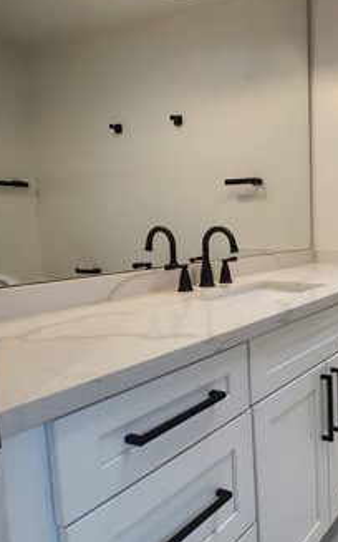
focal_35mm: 27
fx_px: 398
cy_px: 270
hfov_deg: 39.0
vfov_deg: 68.4
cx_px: 360
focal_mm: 2.2
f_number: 2.2
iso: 80
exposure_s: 1/60
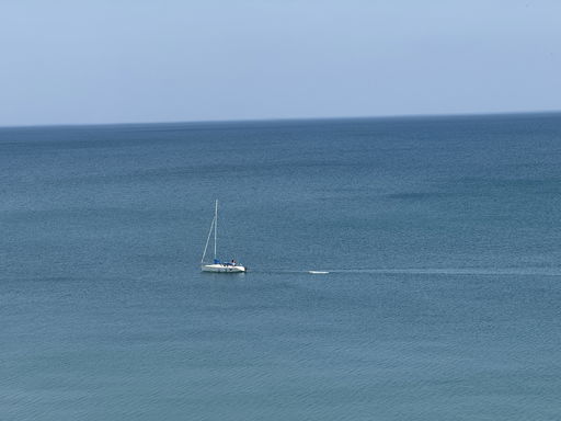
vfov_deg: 12.3
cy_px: 210
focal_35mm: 120
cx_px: 280
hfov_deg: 16.4
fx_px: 1945
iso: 50
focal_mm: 15.66
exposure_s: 1/1689
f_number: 2.8
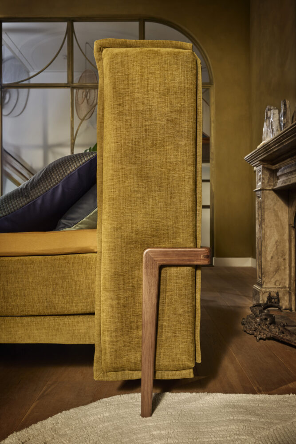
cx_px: 148
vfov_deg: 54.4
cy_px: 222
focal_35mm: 35
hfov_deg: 37.9
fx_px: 431
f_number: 9
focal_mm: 35
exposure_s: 1/160
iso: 400
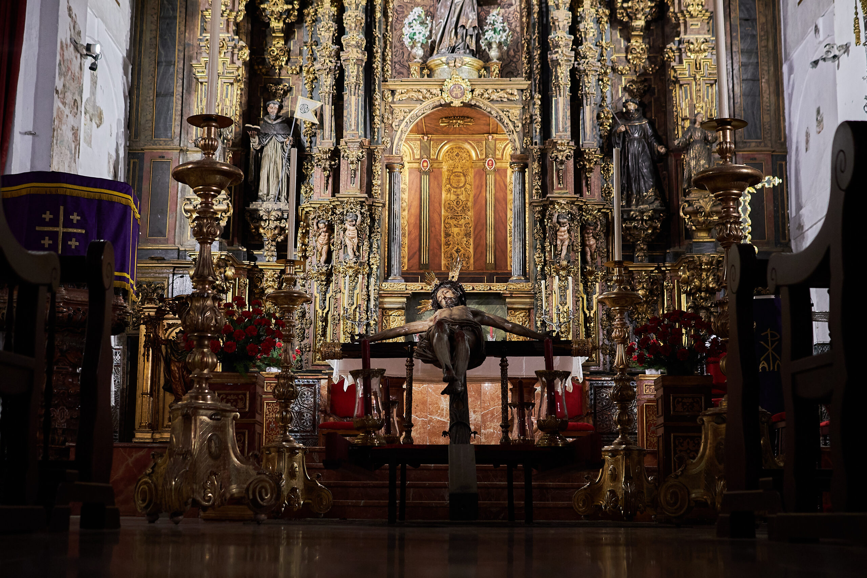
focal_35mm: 52
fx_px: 1252
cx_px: 434
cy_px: 289
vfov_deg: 26.0
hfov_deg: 38.2
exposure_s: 1/80
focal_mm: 35
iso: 1600
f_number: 2.8
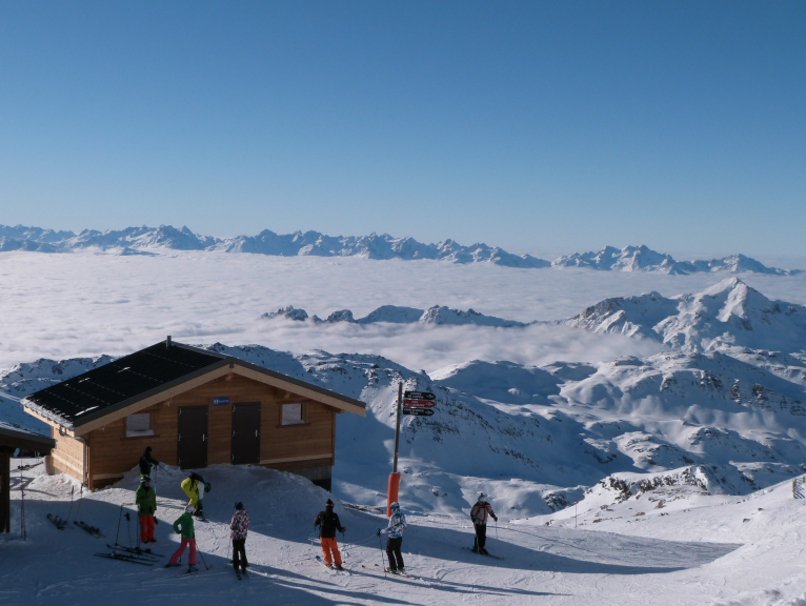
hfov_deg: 42.9
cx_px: 403
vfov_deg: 32.9
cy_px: 303
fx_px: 1025
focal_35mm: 44
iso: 100
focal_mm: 7.9
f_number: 5.6
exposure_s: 1/1000
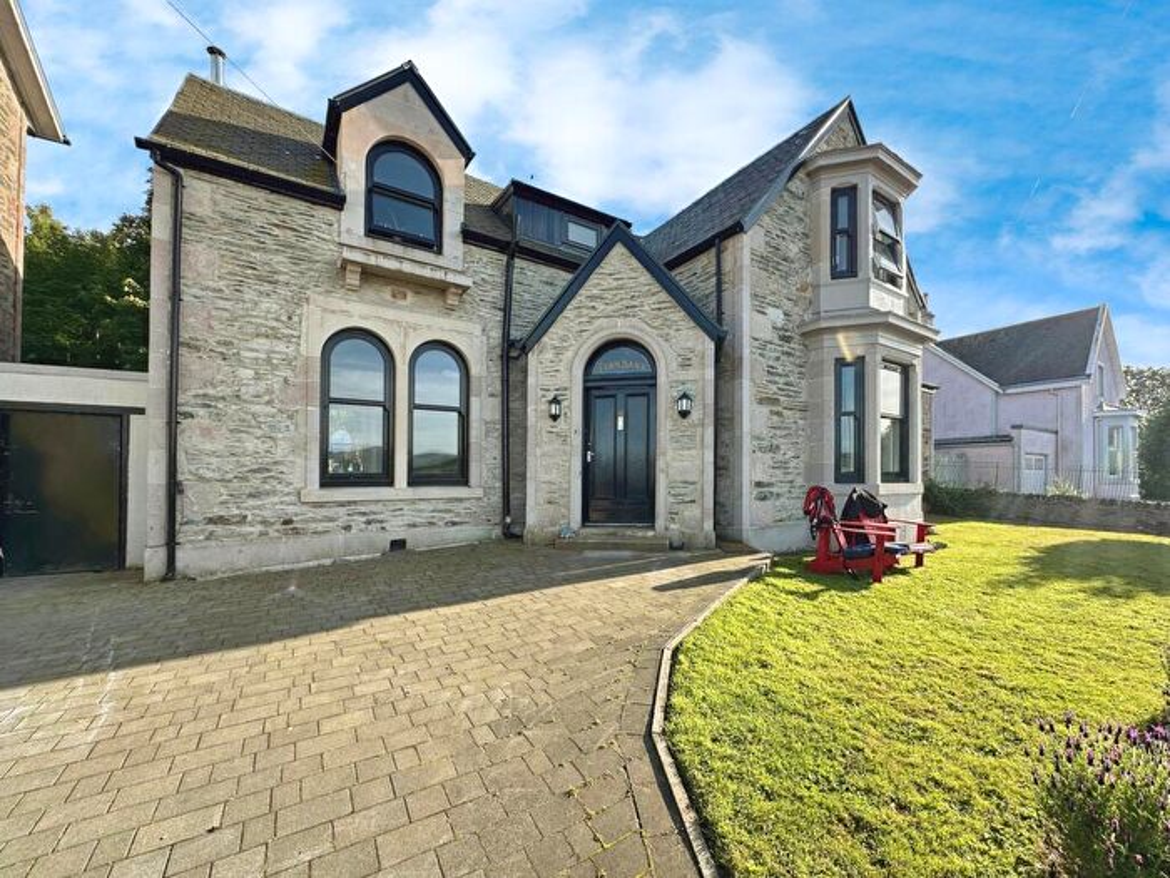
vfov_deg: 85.7
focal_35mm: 14
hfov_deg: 102.1
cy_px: 439
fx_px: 473
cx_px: 585
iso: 40
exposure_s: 1/493
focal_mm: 2.22
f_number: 2.2
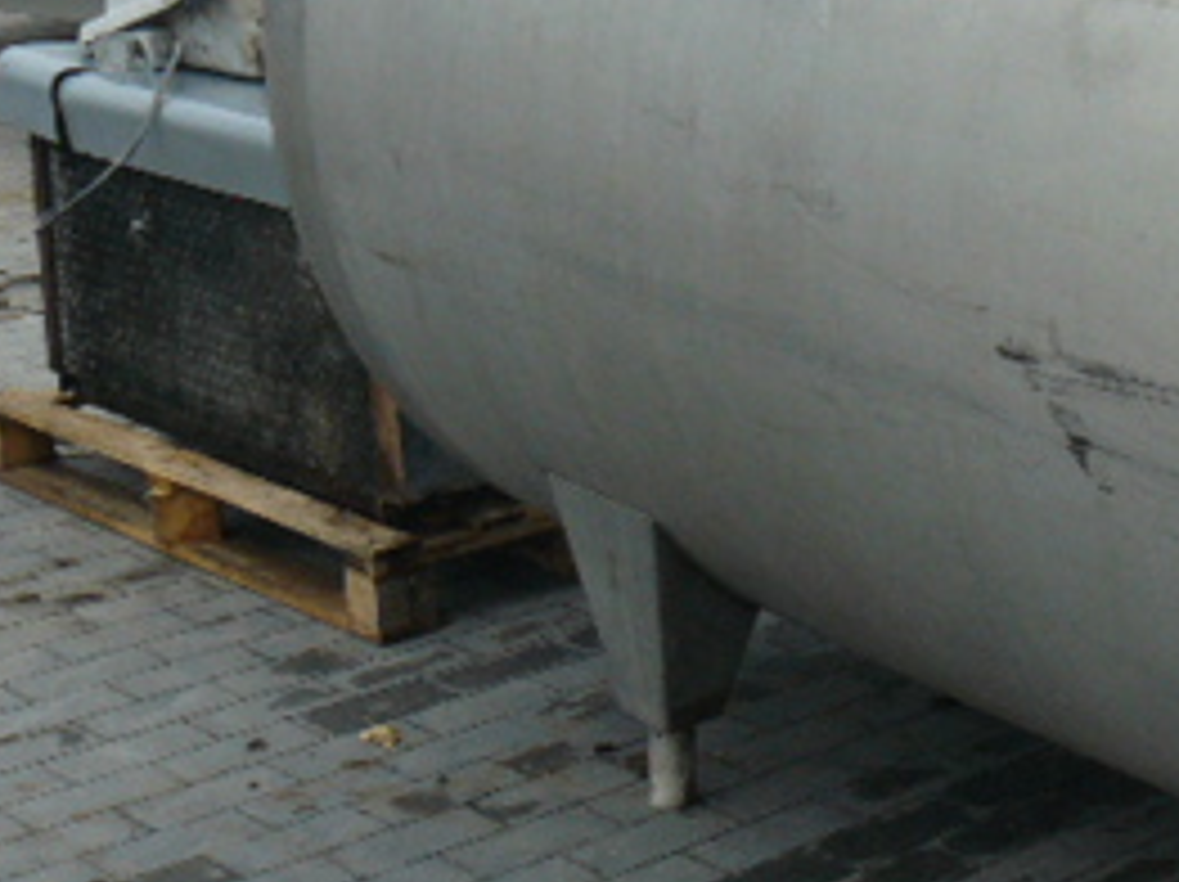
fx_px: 2994
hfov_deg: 21.2
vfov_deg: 16.6
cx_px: 1296
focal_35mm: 88
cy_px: 140
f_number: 4
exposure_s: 1/125
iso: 100
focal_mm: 6
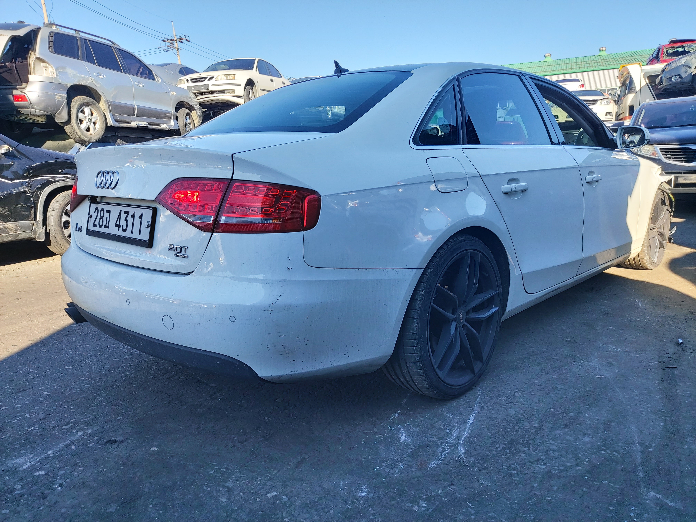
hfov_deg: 69.4
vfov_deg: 54.9
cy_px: 261
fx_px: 503
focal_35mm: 25
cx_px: 348
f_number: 2
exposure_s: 1/385
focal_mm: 4.58
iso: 50
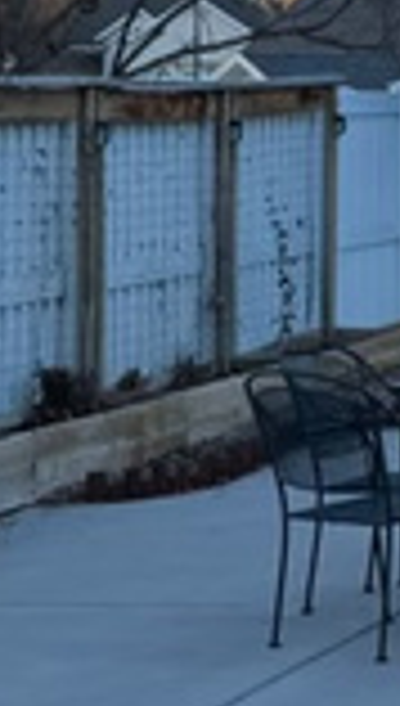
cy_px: 112
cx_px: 791
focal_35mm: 170
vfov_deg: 12.6
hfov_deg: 6.9
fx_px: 3187
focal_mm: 6.76
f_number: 1.78
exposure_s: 1/1493
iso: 100
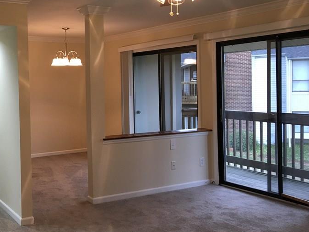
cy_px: 99
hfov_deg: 41.8
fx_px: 393
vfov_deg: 32.8
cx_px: 81
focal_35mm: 44
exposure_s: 1/30
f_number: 2.2
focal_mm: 4.15
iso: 40
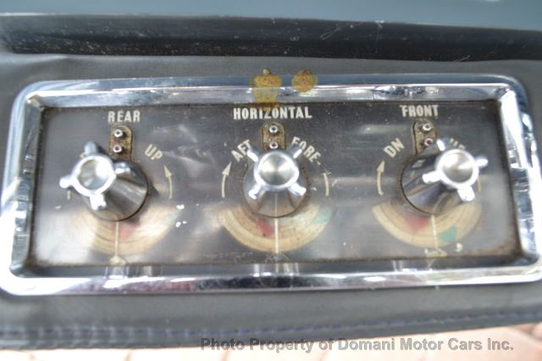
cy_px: 180
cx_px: 271
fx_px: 452
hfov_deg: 61.9
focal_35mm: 30
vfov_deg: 43.6
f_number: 7.1
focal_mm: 20
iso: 400
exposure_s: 1/60
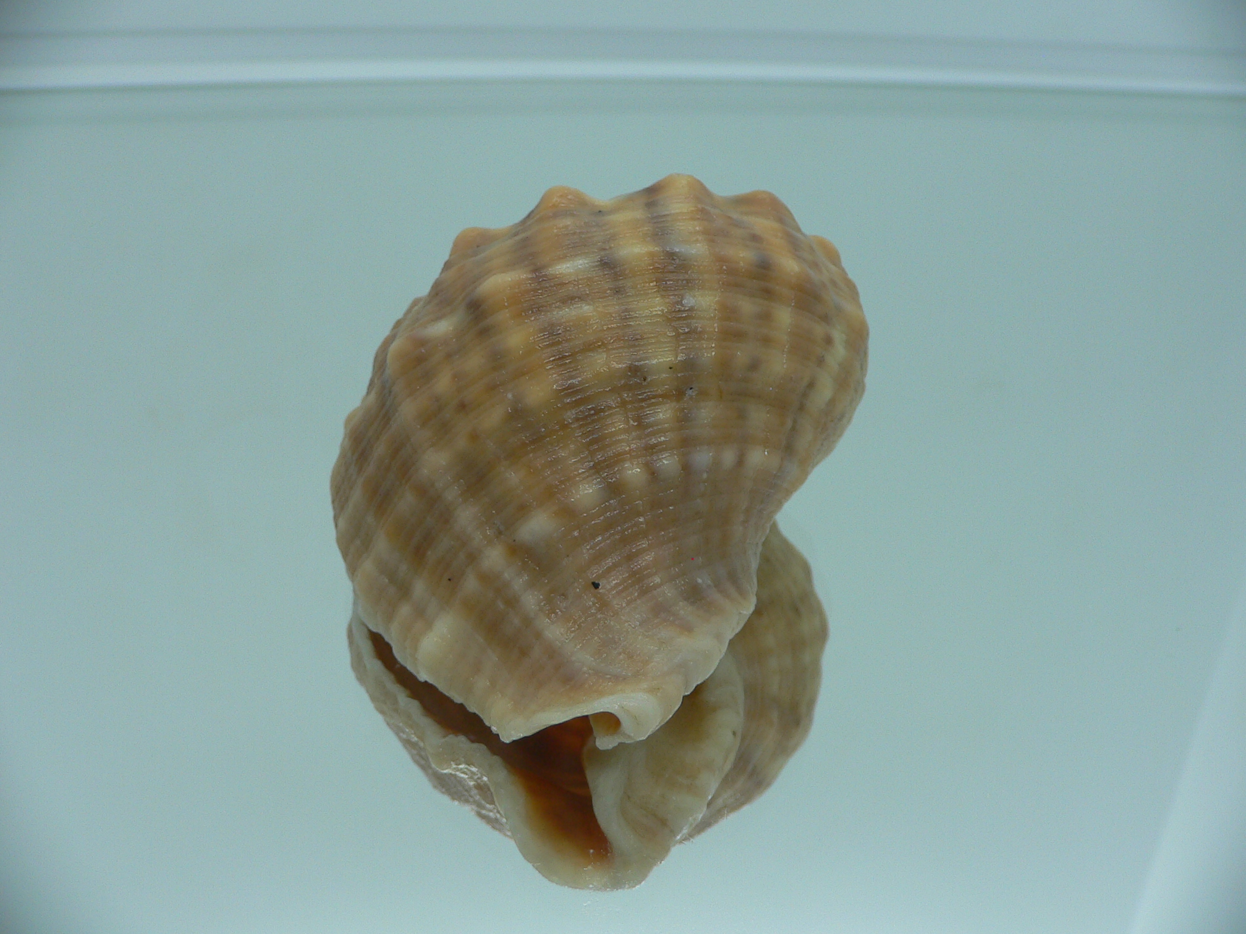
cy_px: 467
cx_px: 623
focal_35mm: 35
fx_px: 1260
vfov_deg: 40.7
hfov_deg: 52.6
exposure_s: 1/60
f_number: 2.8
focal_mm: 4.6
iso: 80
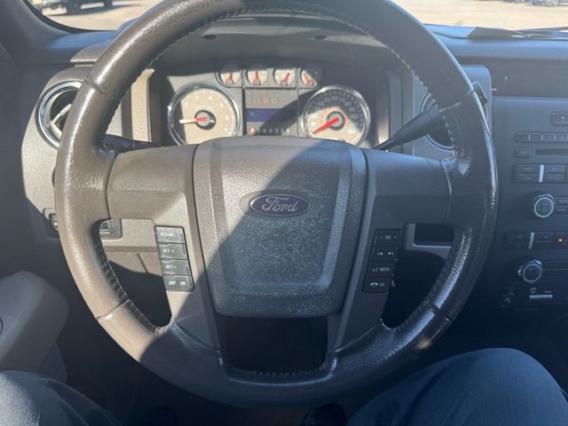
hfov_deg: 71.6
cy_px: 213
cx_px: 284
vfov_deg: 56.8
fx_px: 394
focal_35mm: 24
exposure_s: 1/262
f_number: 1.78
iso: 64
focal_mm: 6.76
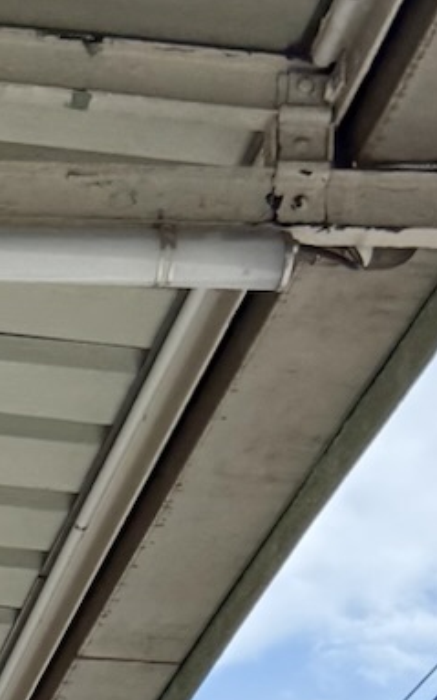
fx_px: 2537
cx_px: -463
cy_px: 1374
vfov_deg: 13.6
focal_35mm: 133
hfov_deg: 9.2
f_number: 1.78
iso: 100
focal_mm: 6.76
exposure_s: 1/2801
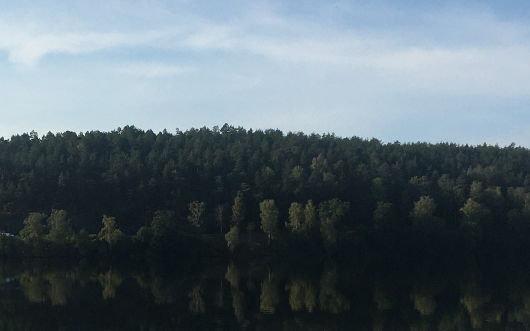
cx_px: 60
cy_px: 258
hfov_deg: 25.1
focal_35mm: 80
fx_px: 1156
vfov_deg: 16.2
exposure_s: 1/2481
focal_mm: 4.15
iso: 25
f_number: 2.2
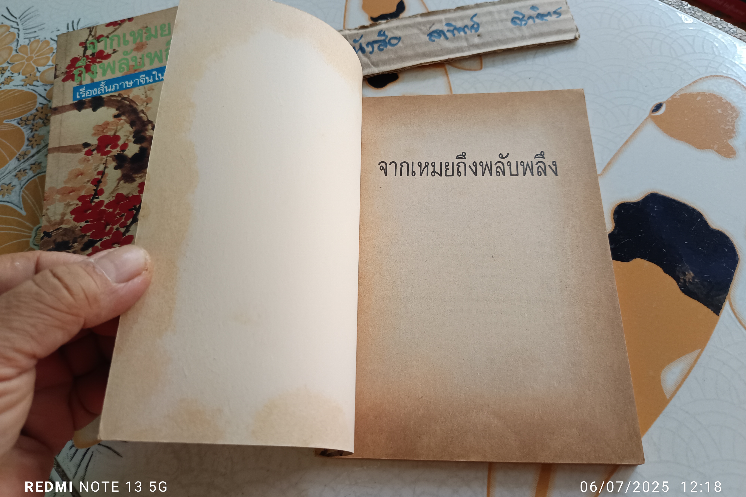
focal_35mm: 25
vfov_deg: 51.3
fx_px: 518
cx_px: 373
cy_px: 235
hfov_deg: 71.5
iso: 594
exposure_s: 1/50
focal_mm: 5.31
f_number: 1.7
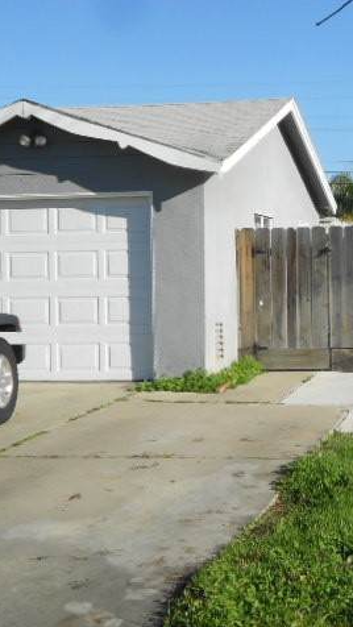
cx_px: 374
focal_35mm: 63
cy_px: 314
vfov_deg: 33.3
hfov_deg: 18.5
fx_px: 1048
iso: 80
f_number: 4.2
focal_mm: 7.7
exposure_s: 1/640
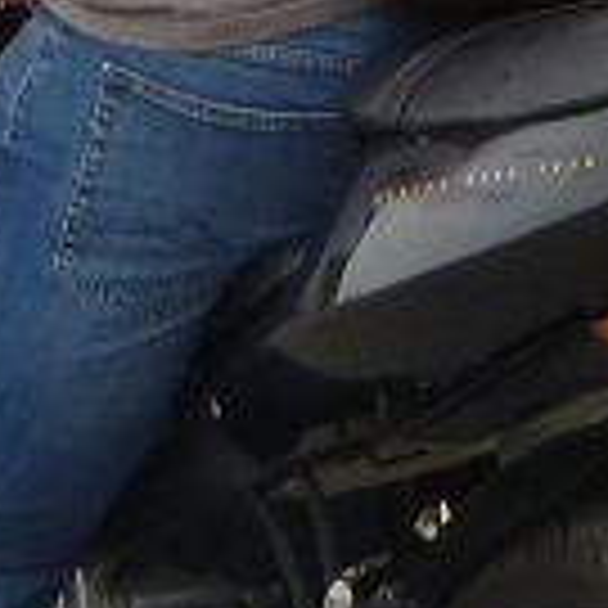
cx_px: 216
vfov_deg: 6.4
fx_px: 5465
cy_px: 23
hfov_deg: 6.4
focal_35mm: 275
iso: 80
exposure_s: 1/125
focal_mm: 7.4
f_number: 3.7
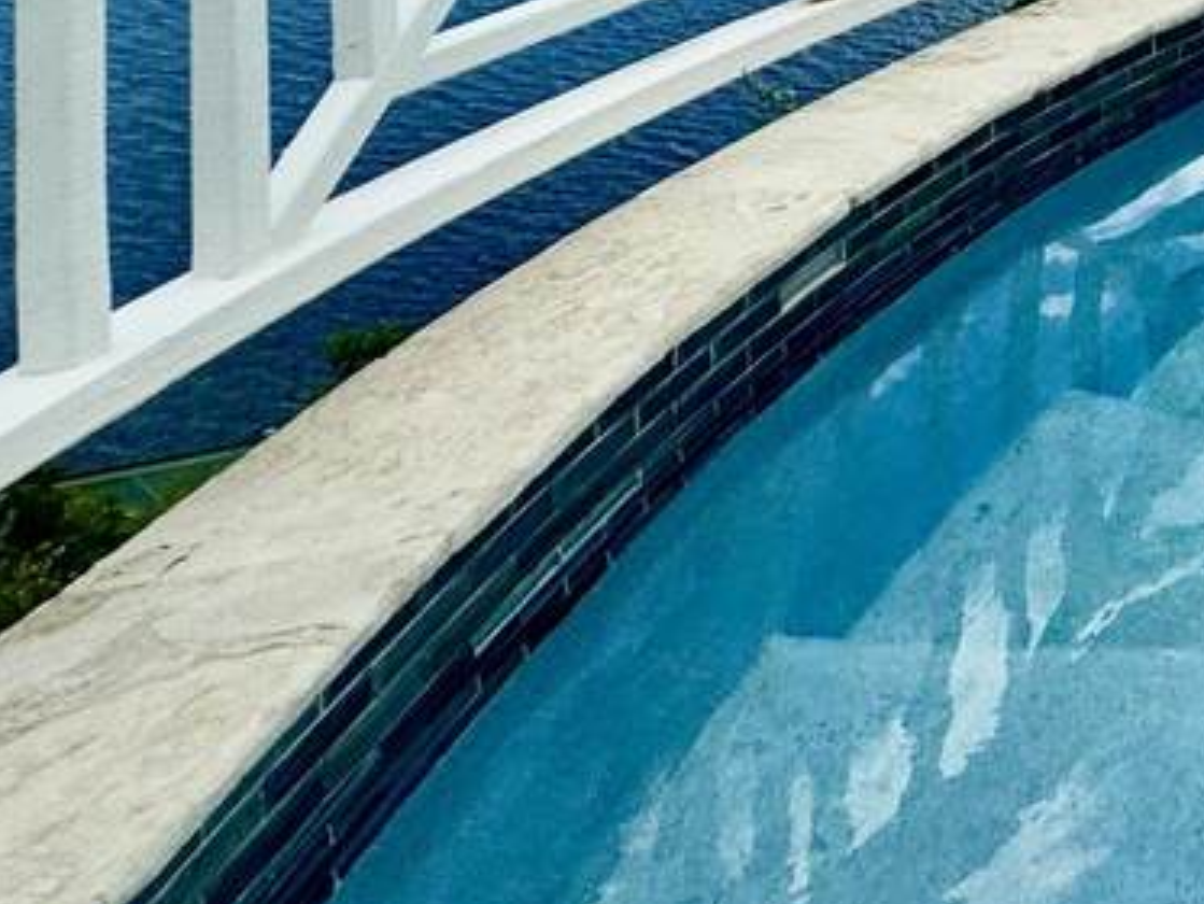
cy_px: -546
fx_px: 1670
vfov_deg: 22.9
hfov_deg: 27.6
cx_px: 1795
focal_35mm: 48
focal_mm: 2.22
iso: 40
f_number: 2.2
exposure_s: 1/4630
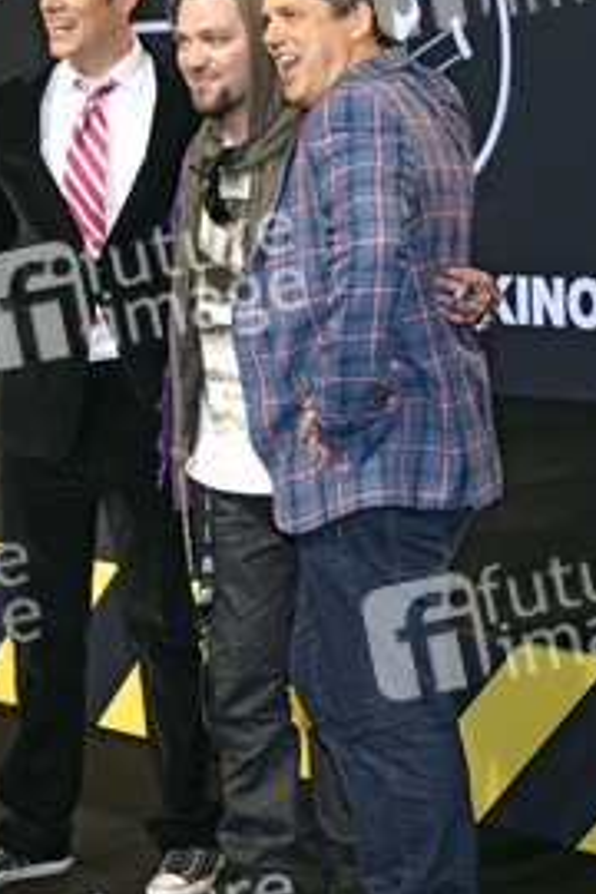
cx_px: 233
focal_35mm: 111
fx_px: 2756
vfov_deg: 18.4
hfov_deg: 12.3
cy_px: 457
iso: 400
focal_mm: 50
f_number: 5.6
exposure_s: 1/80
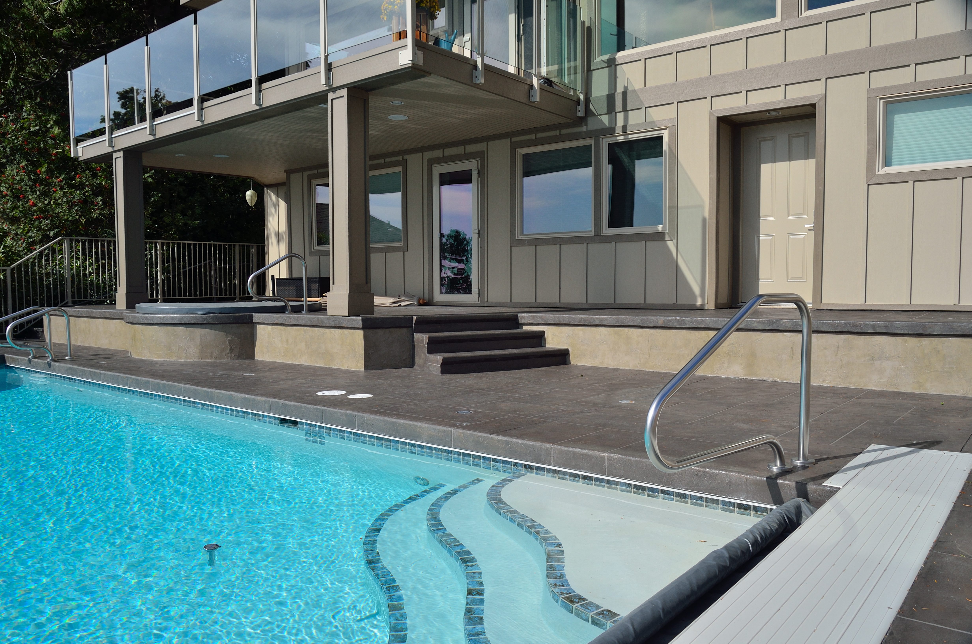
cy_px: 322
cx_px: 486
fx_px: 727
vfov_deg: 47.7
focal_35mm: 27
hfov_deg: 67.5
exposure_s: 1/250
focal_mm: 18
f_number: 8
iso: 160
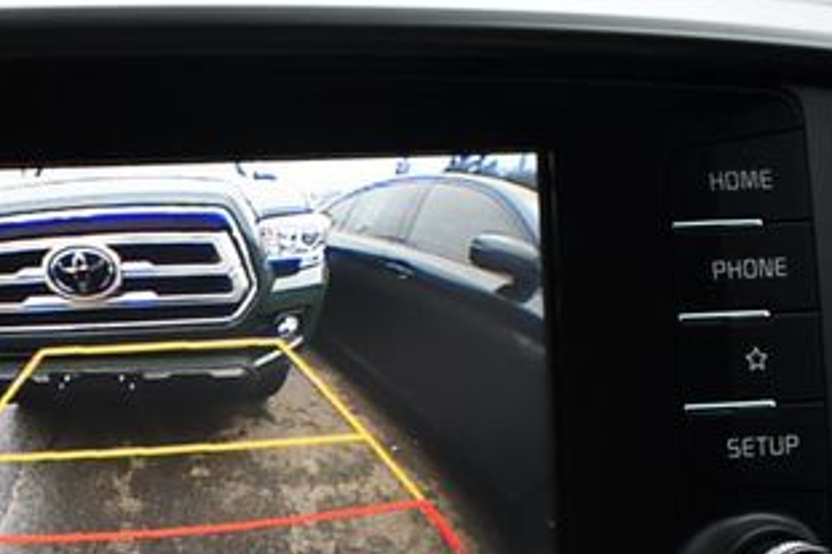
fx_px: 2425
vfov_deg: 13.0
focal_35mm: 105
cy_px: 442
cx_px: 118
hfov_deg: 19.2
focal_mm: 34
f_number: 4.5
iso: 800
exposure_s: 1/200
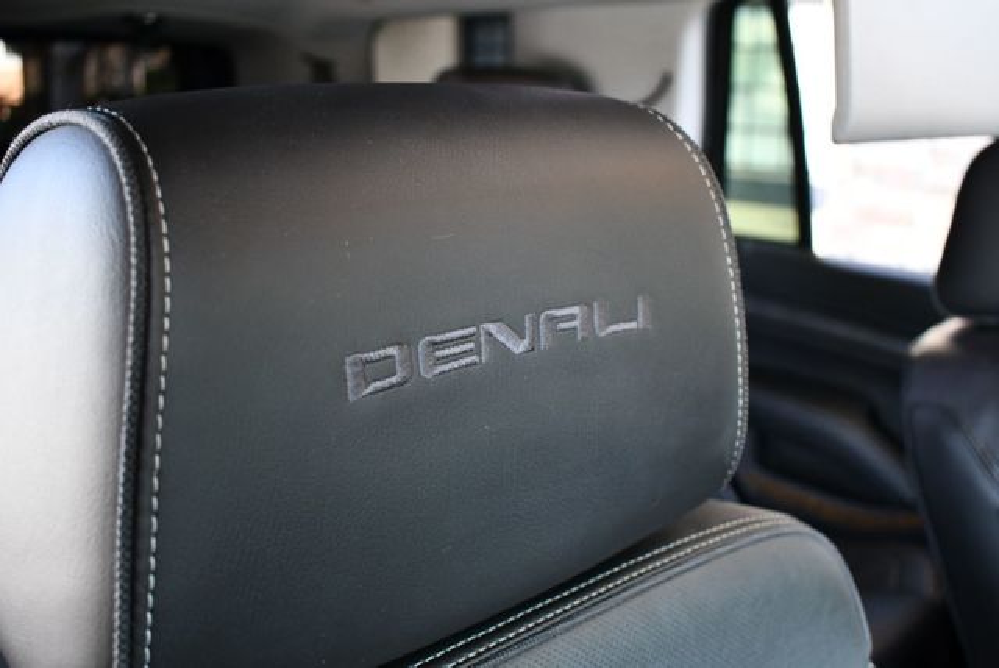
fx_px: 1111
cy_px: 334
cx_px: 500
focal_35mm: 40
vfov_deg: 33.5
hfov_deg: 48.4
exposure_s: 1/125
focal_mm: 20
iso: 800
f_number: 3.5
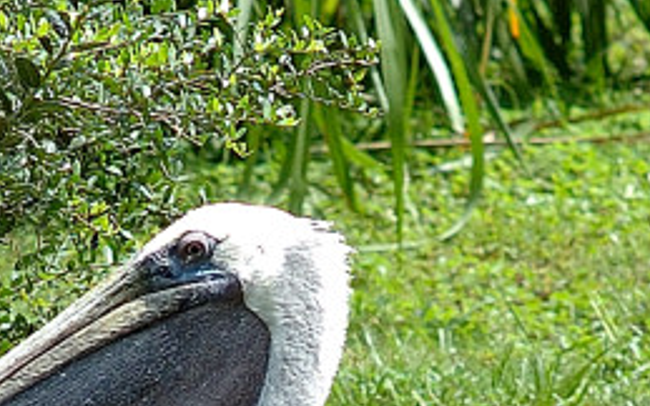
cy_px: 815
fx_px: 6813
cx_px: 310
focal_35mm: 385
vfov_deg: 3.4
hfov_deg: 5.5
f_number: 4
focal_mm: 85
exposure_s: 1/800
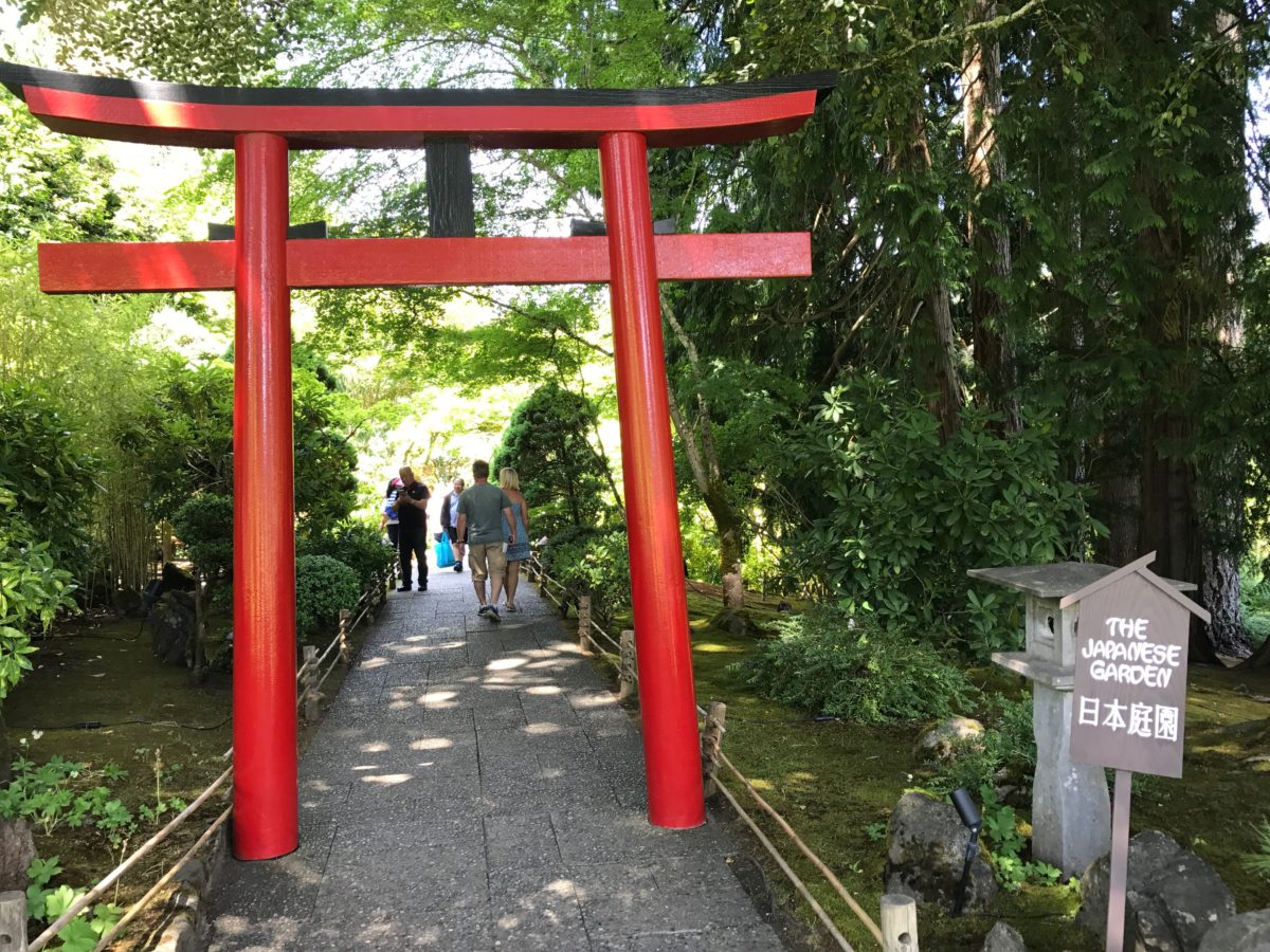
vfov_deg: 49.7
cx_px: 635
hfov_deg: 63.4
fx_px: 1027
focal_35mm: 28
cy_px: 476
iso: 25
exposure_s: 1/40
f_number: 1.8
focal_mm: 3.99
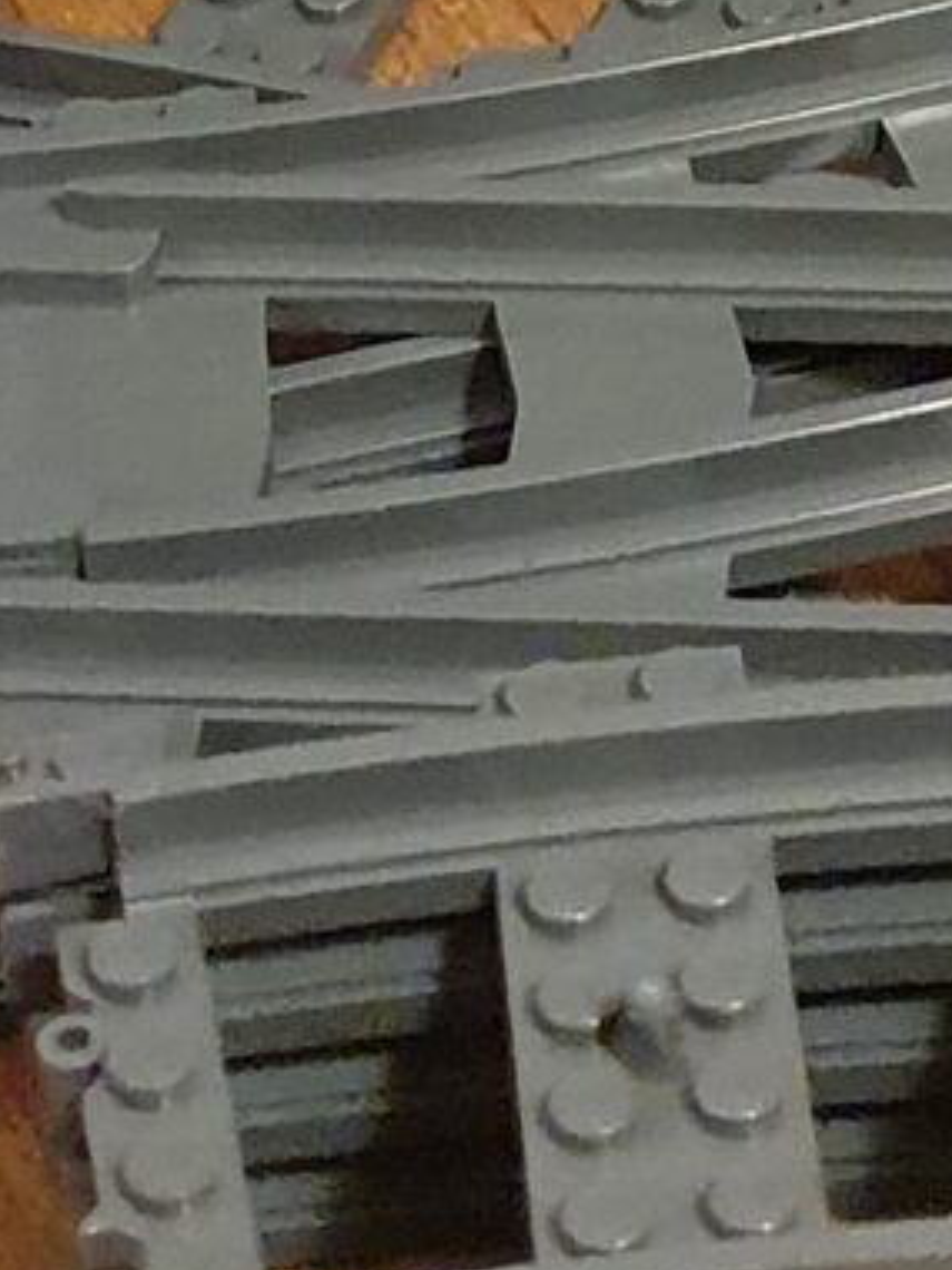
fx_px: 6417
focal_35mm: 175
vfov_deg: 10.7
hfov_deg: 8.4
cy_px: -876
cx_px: 1005
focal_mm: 4.32
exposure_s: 1/50
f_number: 1.5
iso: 640
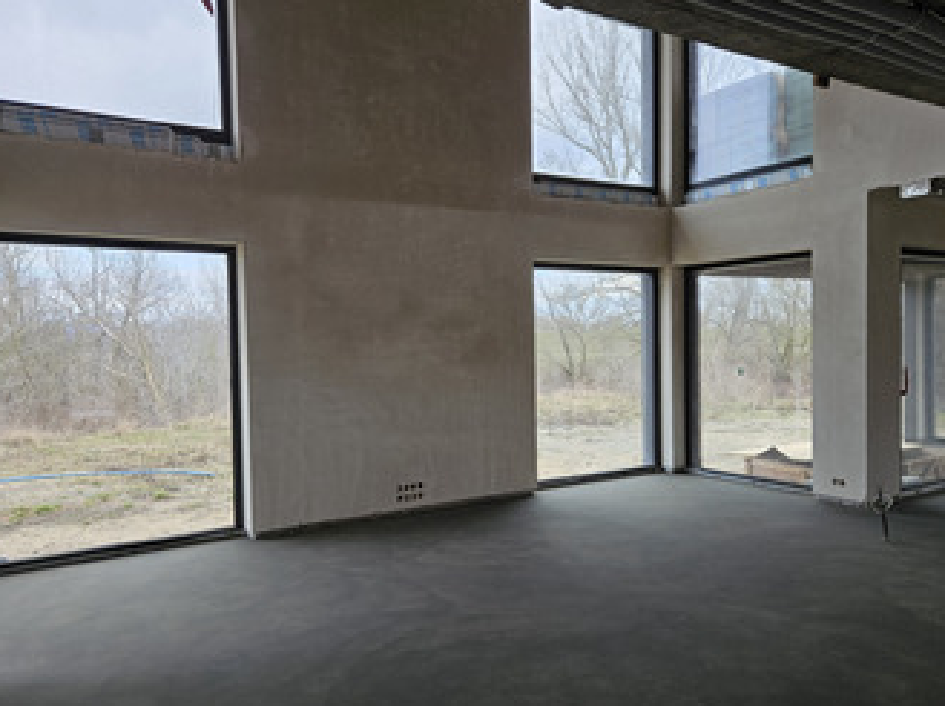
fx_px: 764
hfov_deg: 63.5
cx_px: 491
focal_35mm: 28
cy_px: 373
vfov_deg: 49.6
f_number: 1.8
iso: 50
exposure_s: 1/190
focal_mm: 5.4
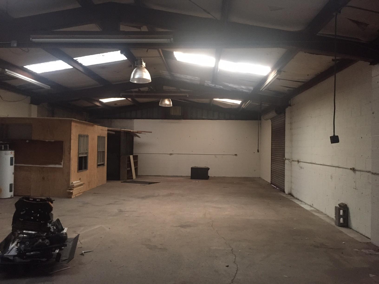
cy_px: 142
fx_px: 318
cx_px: 190
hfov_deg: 61.7
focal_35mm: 29
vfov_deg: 48.2
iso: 250
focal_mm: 4.15
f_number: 2.2
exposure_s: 1/15
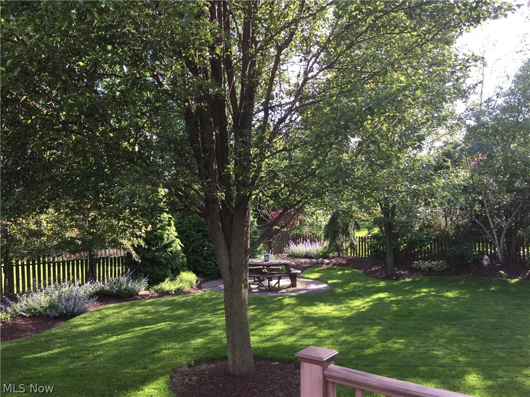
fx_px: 444
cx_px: 265
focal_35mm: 29
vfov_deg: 48.2
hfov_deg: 61.7
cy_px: 198
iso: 32
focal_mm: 4.15
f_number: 2.2
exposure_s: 1/170
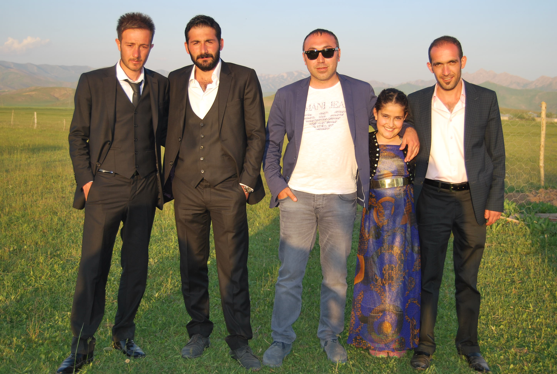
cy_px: 187
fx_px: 744
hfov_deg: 41.0
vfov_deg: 28.2
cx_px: 278
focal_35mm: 48
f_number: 4.5
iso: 100
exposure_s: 1/160
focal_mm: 32
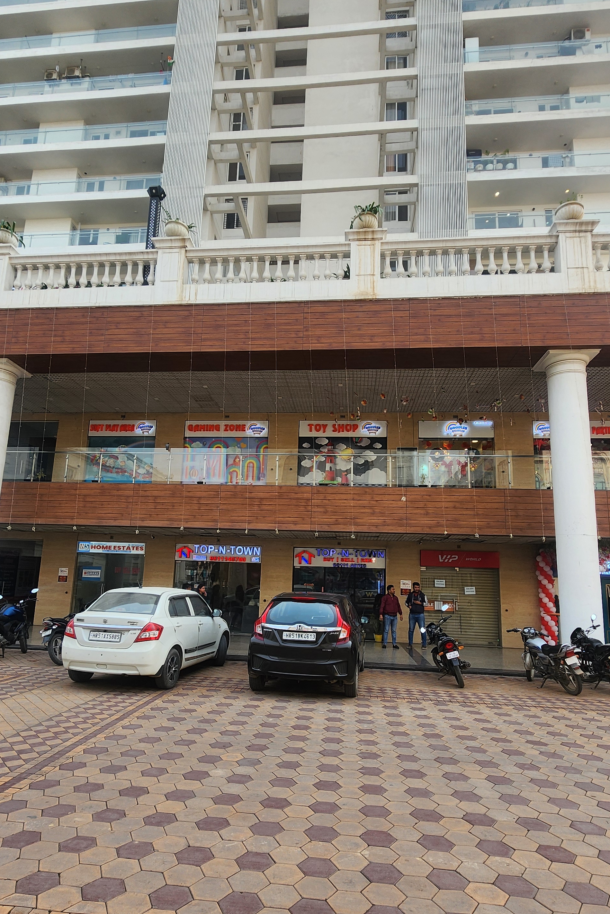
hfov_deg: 64.5
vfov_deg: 86.9
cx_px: 286
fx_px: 483
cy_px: 473
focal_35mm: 19
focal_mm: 2.2
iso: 50
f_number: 2.2
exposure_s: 1/562
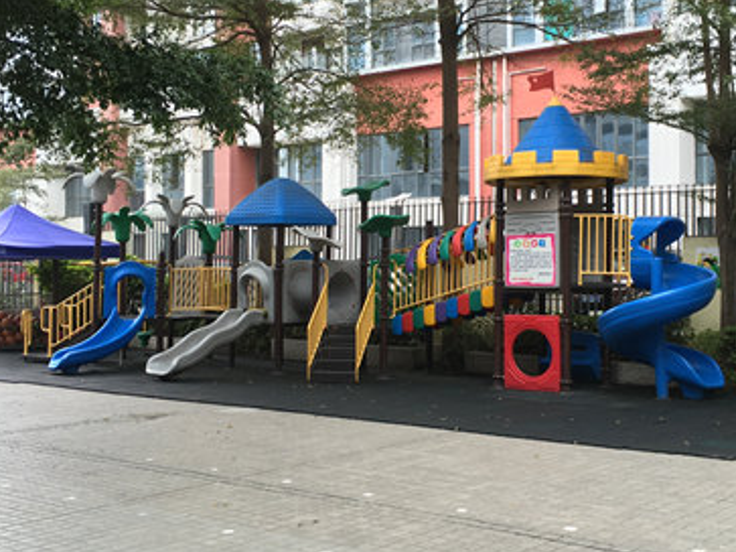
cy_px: 239
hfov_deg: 39.6
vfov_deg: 30.2
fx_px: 1020
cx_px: 420
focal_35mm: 48
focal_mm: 4.15
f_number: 2.2
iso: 25
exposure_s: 1/112
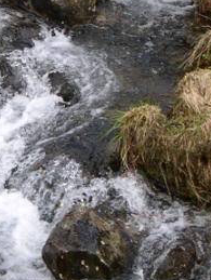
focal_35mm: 150
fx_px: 1216
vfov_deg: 13.1
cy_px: 76
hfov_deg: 9.9
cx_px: 45
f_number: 2.8
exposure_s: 1/377
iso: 100
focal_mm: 8
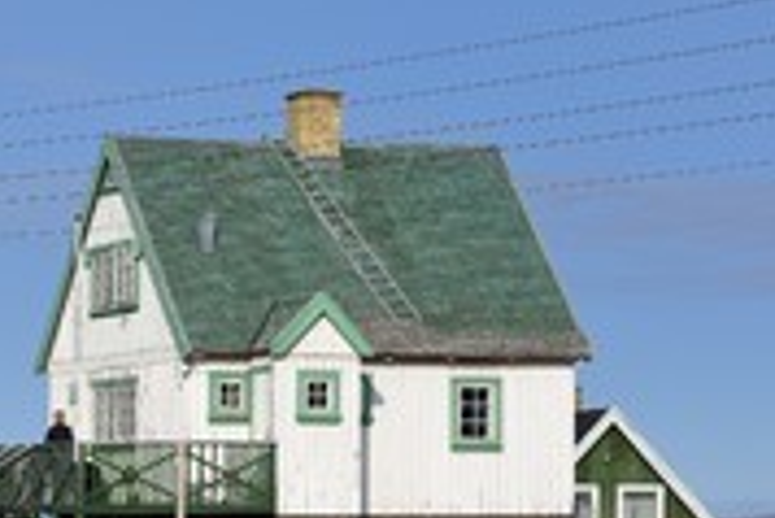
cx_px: -39
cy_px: 583
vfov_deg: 8.3
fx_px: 3555
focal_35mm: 165
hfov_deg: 12.3
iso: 200
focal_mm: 70
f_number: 11
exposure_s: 1/320
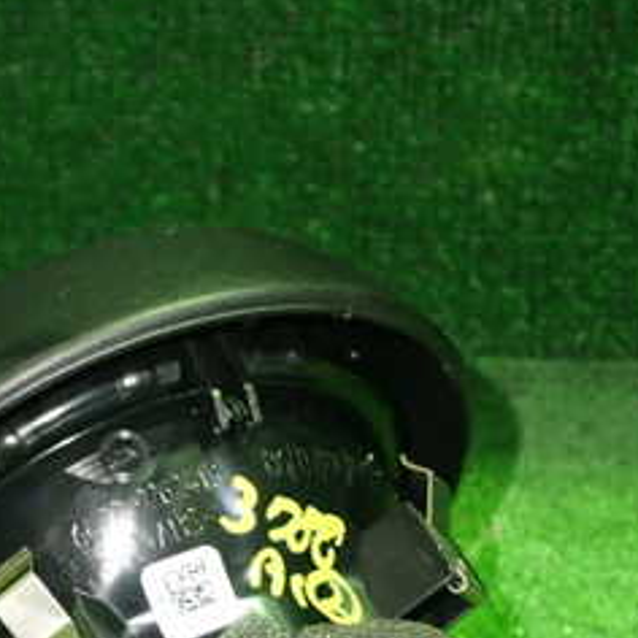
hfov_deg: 21.2
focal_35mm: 81
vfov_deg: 20.9
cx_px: 146
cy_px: 597
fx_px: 1689
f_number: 2.5
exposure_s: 1/20
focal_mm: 6.37
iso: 800
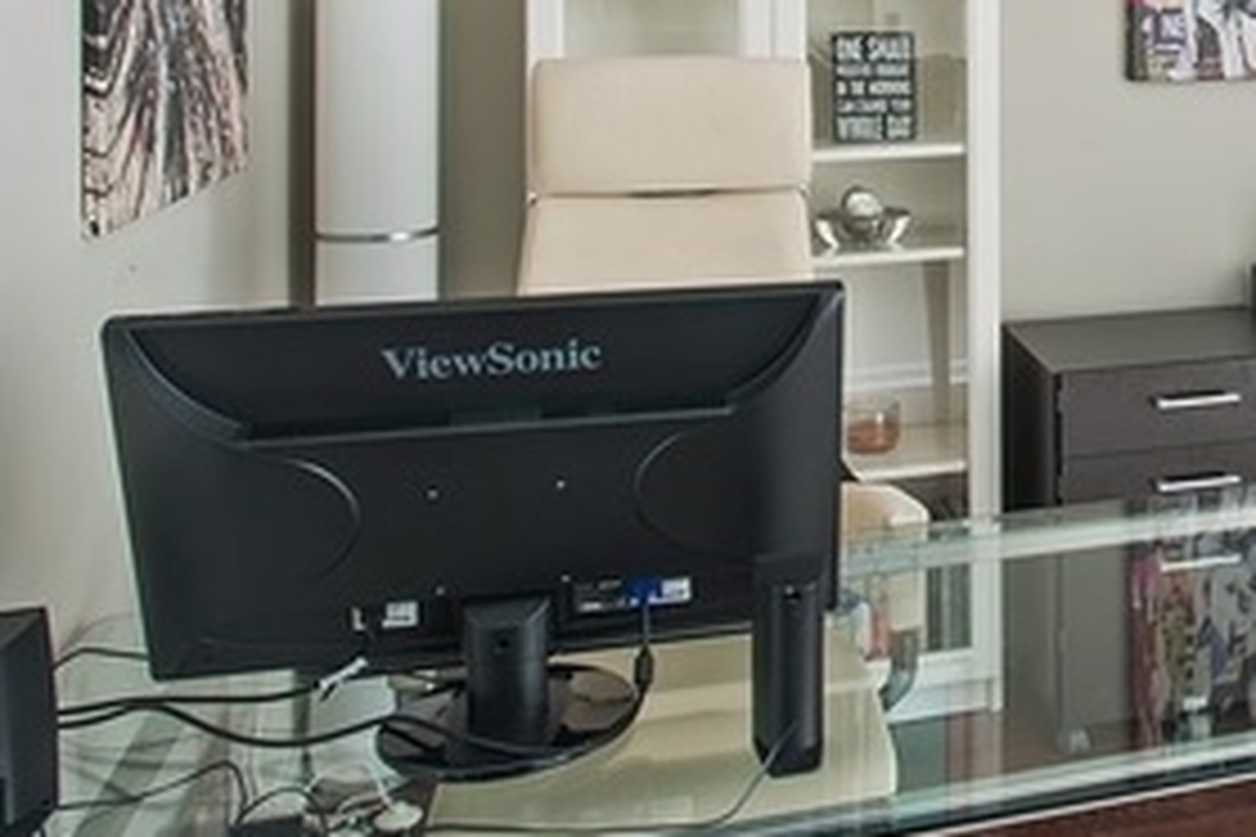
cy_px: 58
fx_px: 1605
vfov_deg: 28.0
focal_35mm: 46
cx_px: 1261
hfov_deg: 38.0
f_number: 8
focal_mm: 20
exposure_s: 15
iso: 200
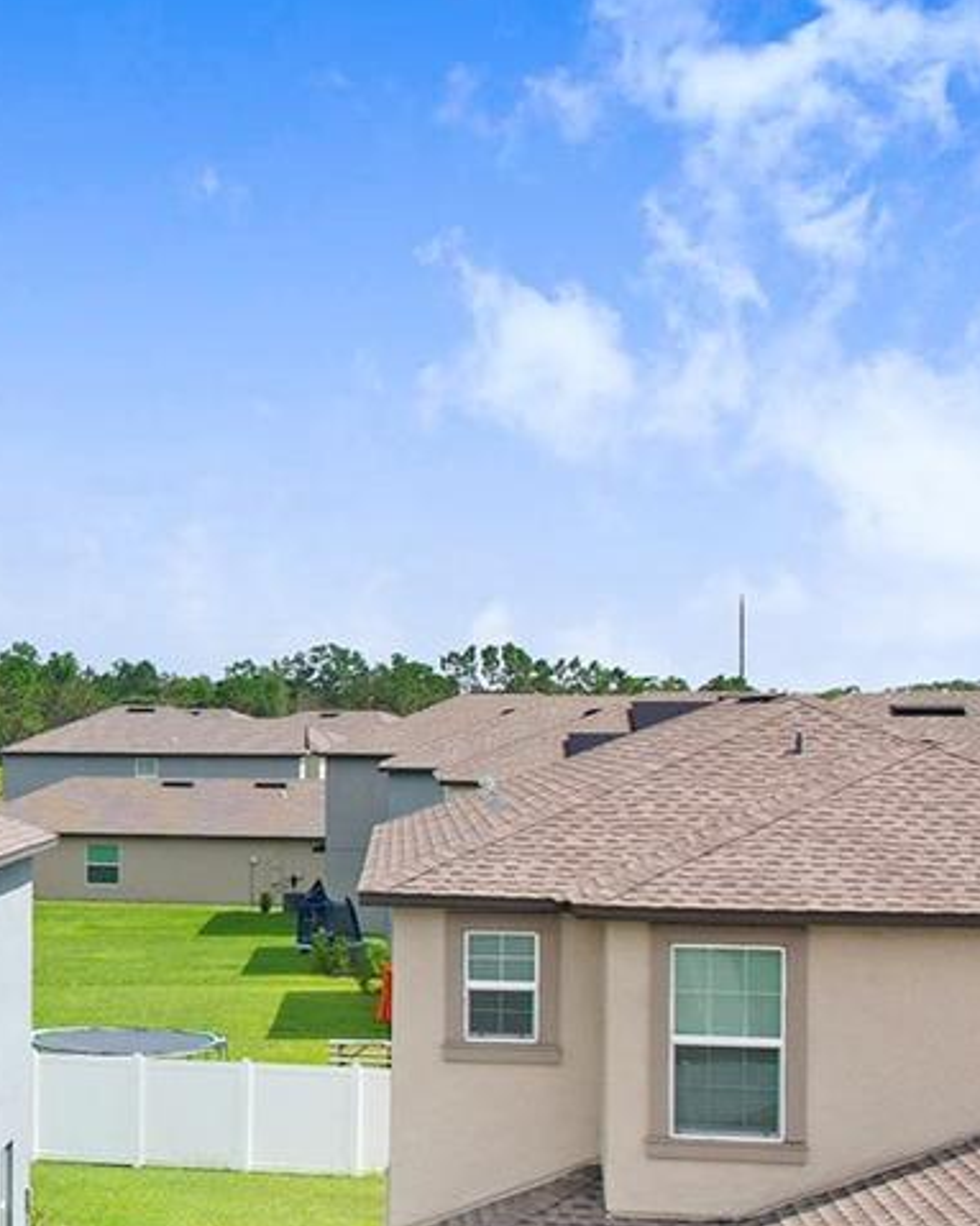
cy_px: 852
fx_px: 2502
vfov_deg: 27.3
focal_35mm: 69
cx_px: -386
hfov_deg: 19.9
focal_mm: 8.38
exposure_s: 1/800
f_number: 2.8
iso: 200
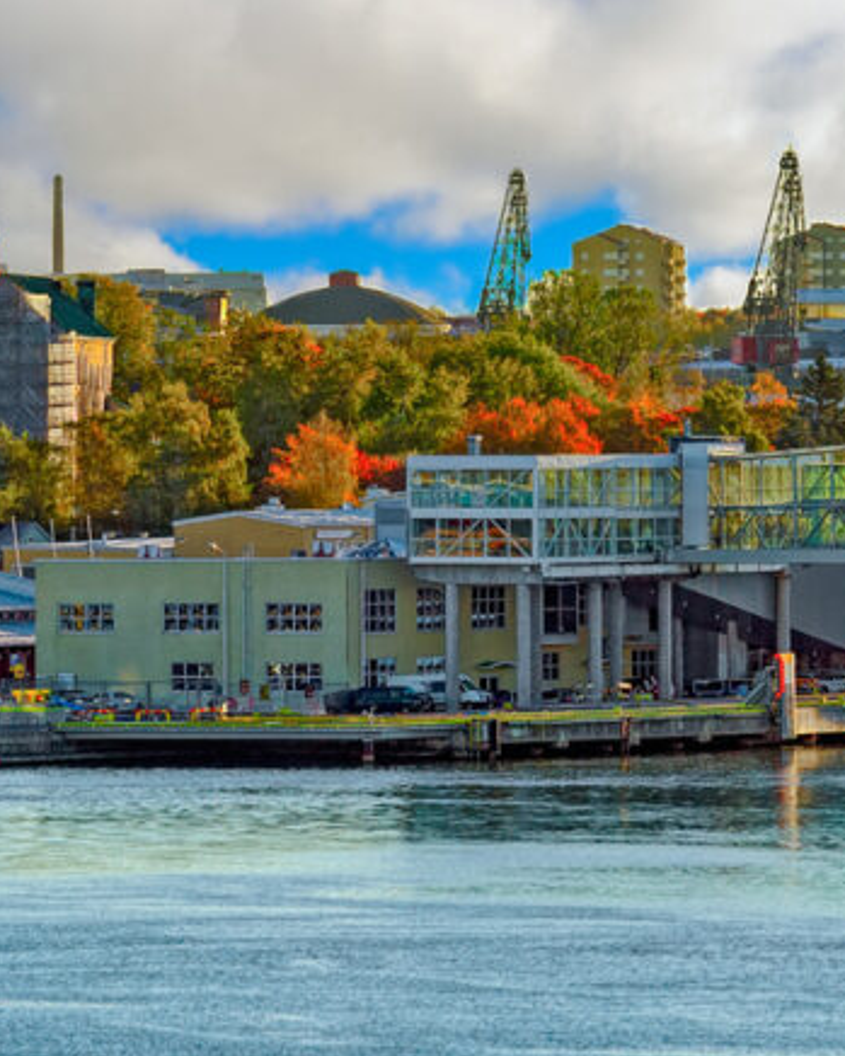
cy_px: 338
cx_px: 339
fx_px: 13781
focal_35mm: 441
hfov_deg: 3.5
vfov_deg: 4.4
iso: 200
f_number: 8
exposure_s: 1/350
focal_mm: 200
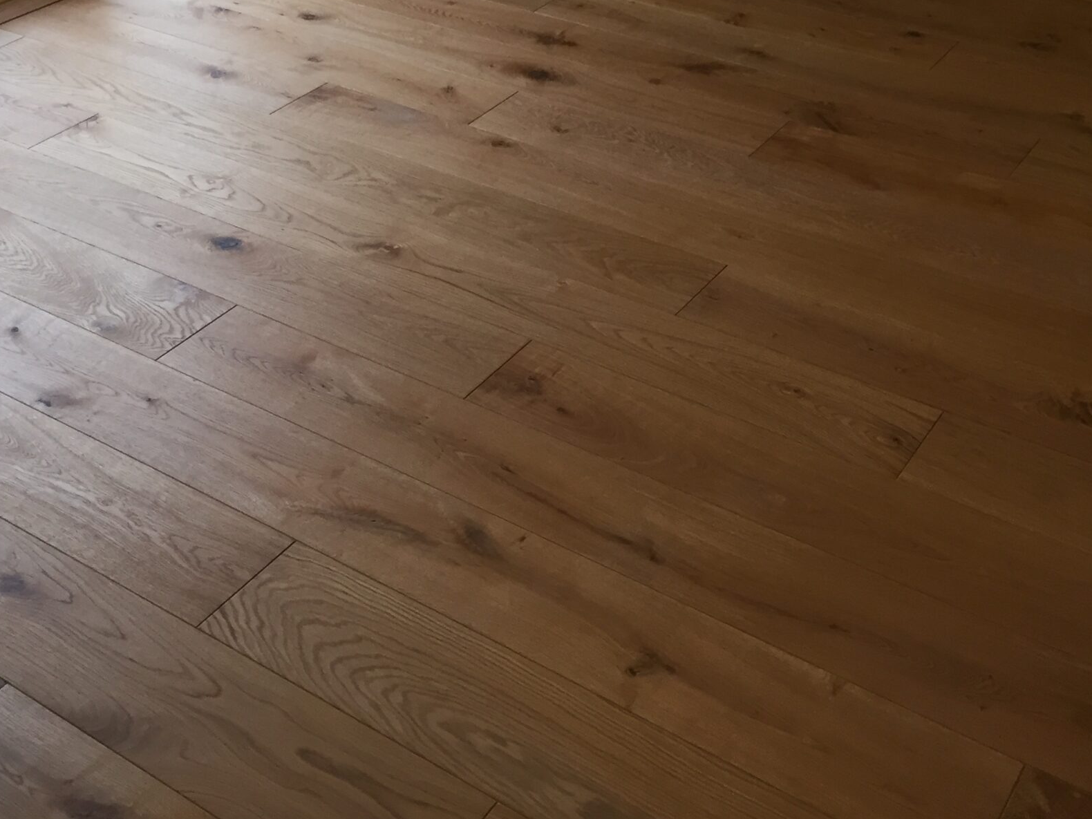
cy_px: 160
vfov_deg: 30.1
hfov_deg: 40.4
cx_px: 524
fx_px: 1483
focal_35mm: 47
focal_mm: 4.15
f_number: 2.2
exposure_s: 1/33
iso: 50
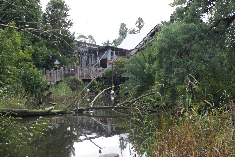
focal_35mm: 52
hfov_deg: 37.9
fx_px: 343
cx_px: 118
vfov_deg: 25.7
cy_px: 78
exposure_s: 1/60
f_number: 5.6
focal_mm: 35
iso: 100
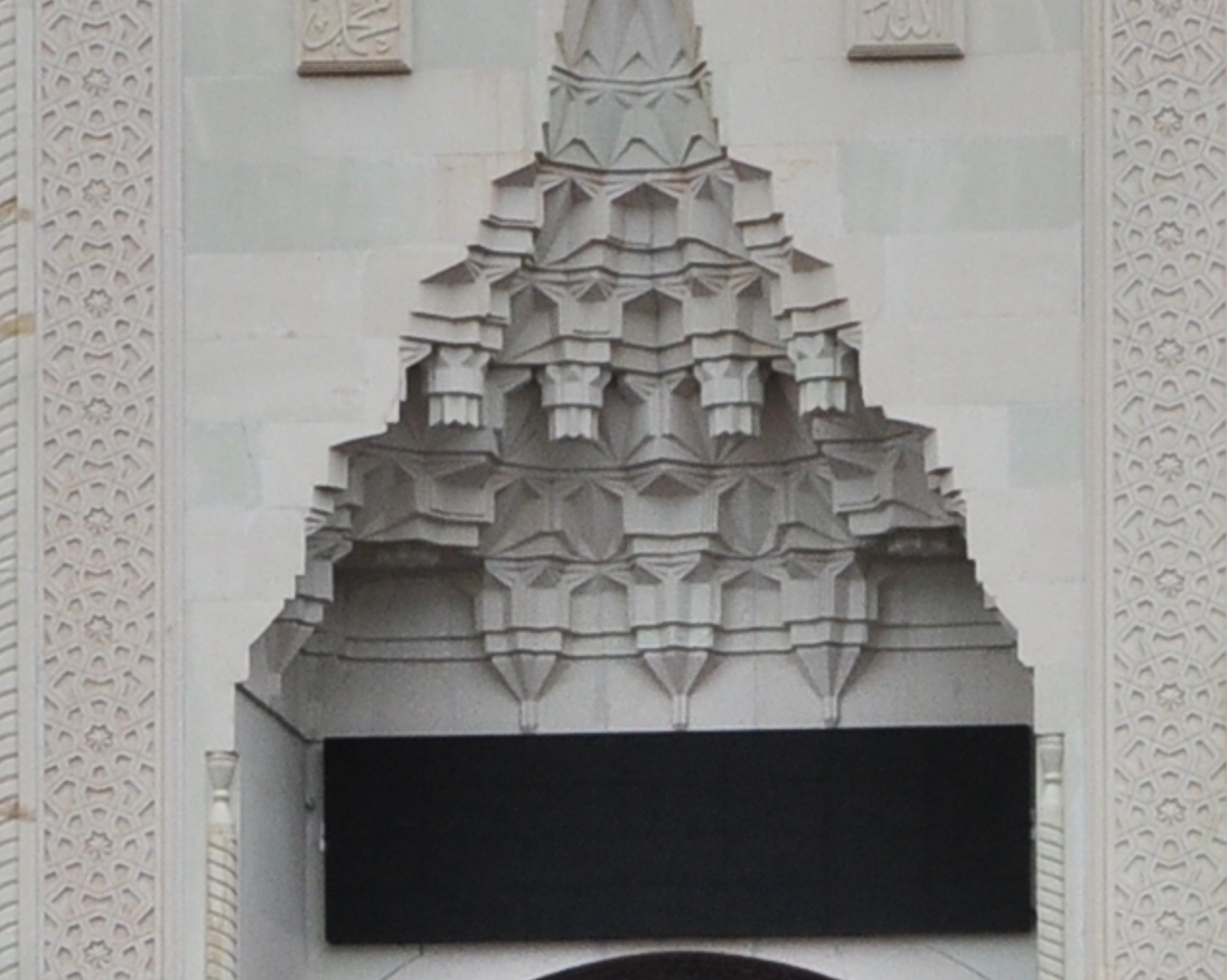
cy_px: 1941
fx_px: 6714
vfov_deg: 8.0
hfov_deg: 10.4
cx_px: 926
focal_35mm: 185
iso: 400
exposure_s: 1/640
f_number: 13
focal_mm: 26
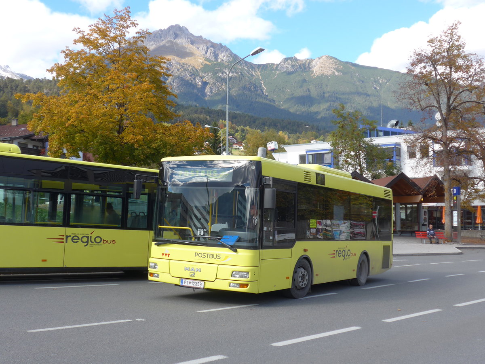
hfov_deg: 42.9
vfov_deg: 32.9
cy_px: 182
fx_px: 616
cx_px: 242
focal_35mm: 44
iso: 80
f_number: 2.8
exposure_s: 1/500
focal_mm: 9
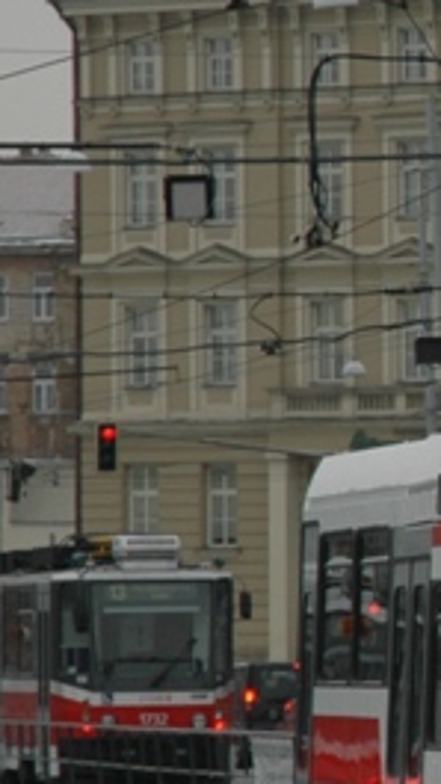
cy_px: 405
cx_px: 1057
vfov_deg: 5.6
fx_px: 8027
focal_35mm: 386
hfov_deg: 3.1
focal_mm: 70
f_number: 5.6
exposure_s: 1/200
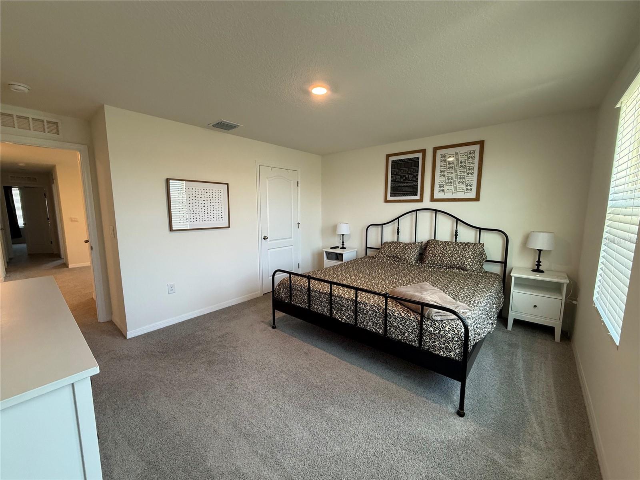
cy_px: 240
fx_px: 259
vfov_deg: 85.7
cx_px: 320
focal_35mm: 14
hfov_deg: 102.1
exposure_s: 1/60
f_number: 2.2
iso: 200
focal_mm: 2.22
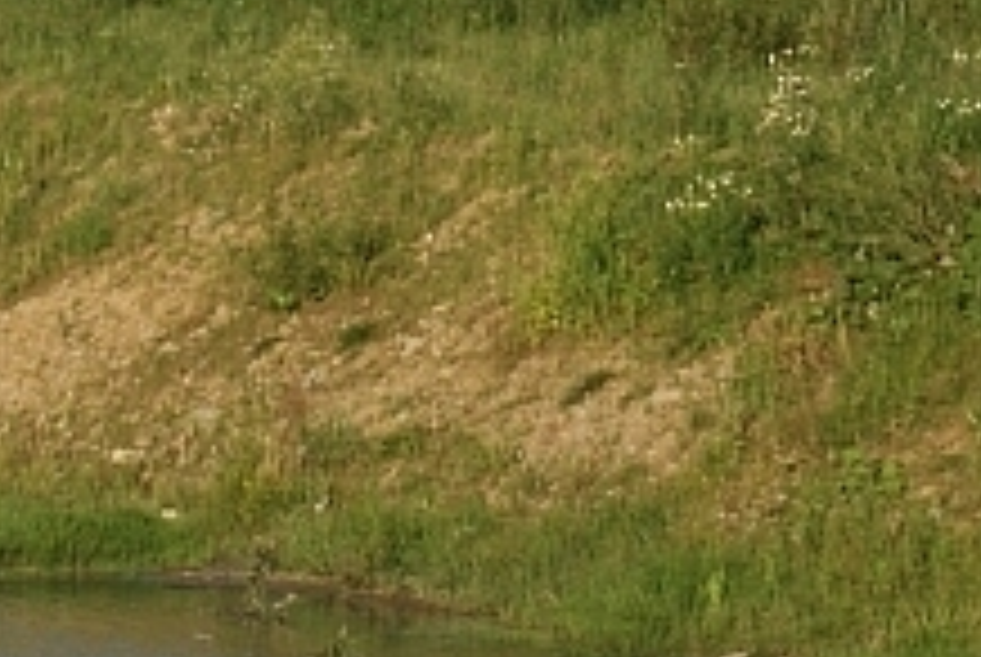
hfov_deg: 6.4
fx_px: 8659
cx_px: -171
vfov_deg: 4.3
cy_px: -385
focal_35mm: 317
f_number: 5.6
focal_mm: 45
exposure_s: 1/2000
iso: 400
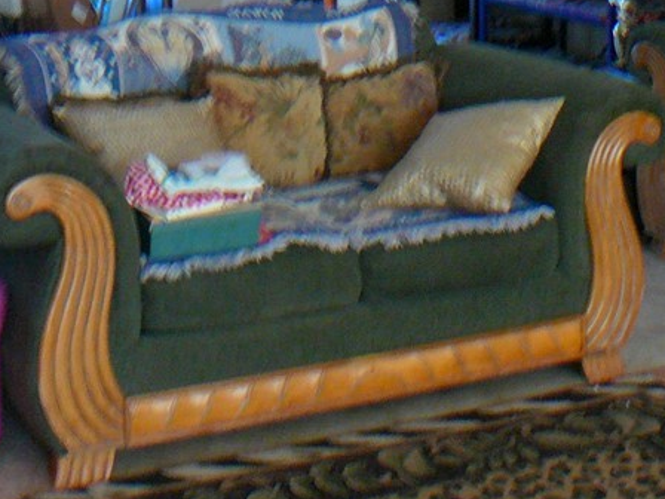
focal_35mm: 80
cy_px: 88
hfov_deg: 24.3
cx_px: 439
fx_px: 1537
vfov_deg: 18.2
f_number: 2.8
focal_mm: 5.2
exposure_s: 1/8
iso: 200
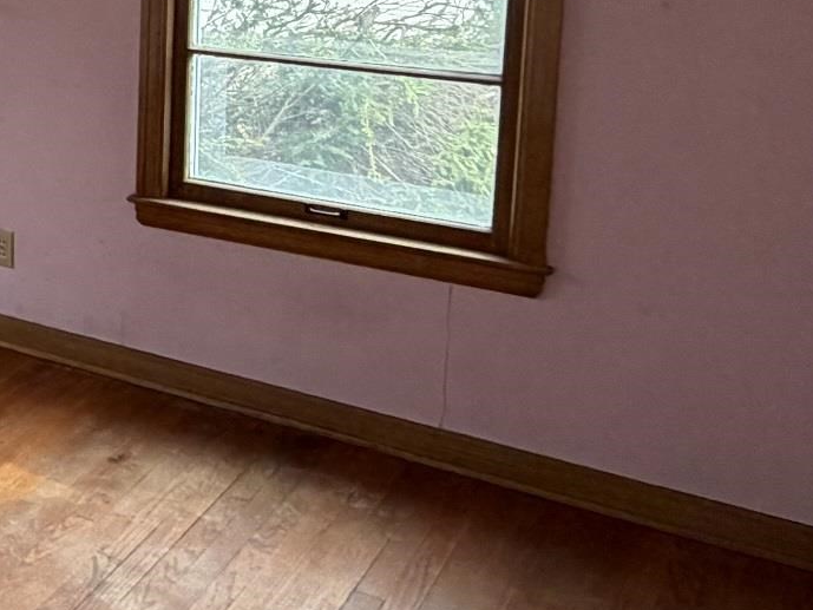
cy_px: 0
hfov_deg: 26.0
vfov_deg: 24.1
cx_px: -355
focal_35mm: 58
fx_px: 1362
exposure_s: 1/121
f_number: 2.2
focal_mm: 2.22
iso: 200
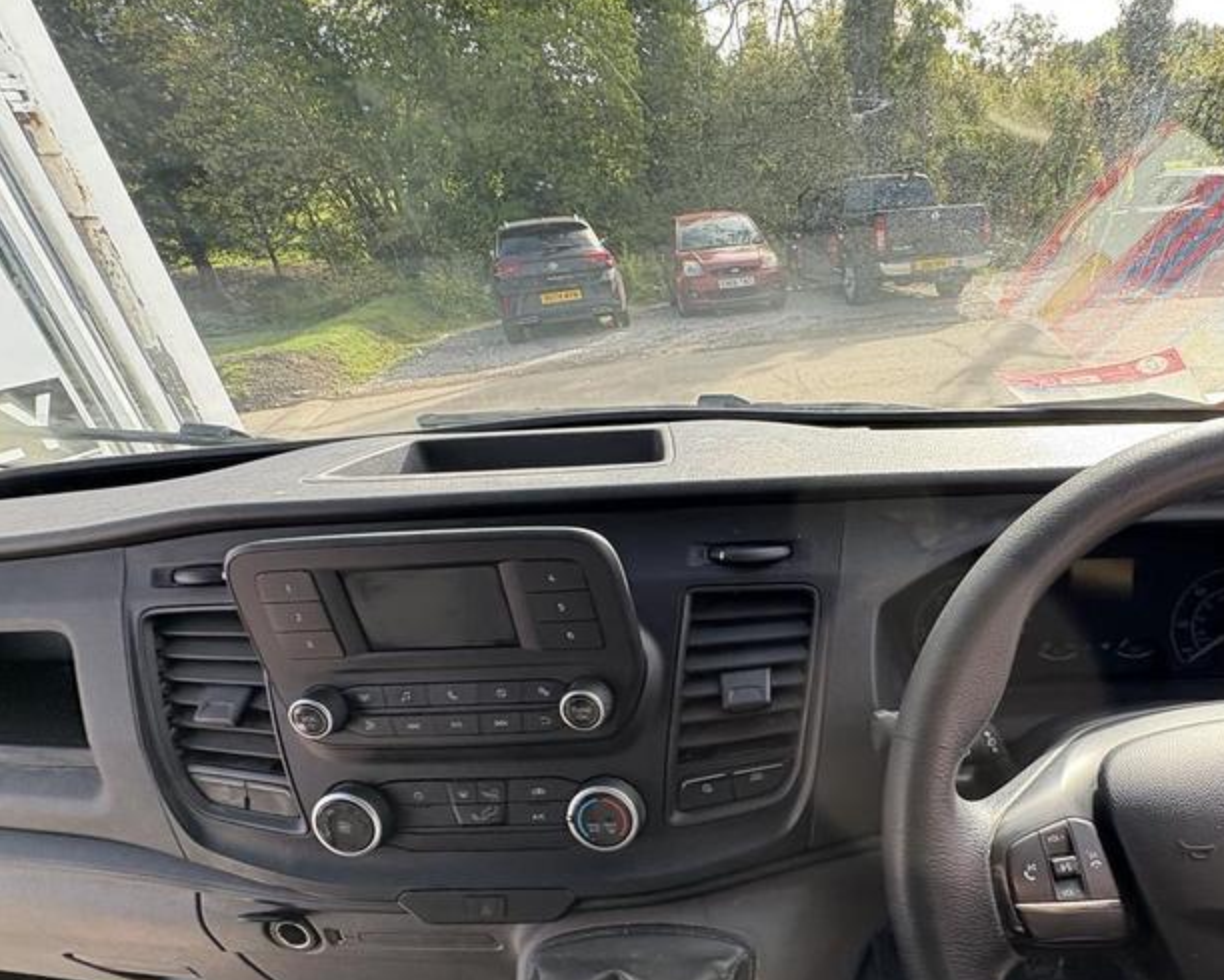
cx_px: 830
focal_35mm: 20
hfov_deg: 77.4
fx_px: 725
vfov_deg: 67.0
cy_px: 618
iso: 64
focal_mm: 2.22
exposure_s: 1/134
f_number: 2.2
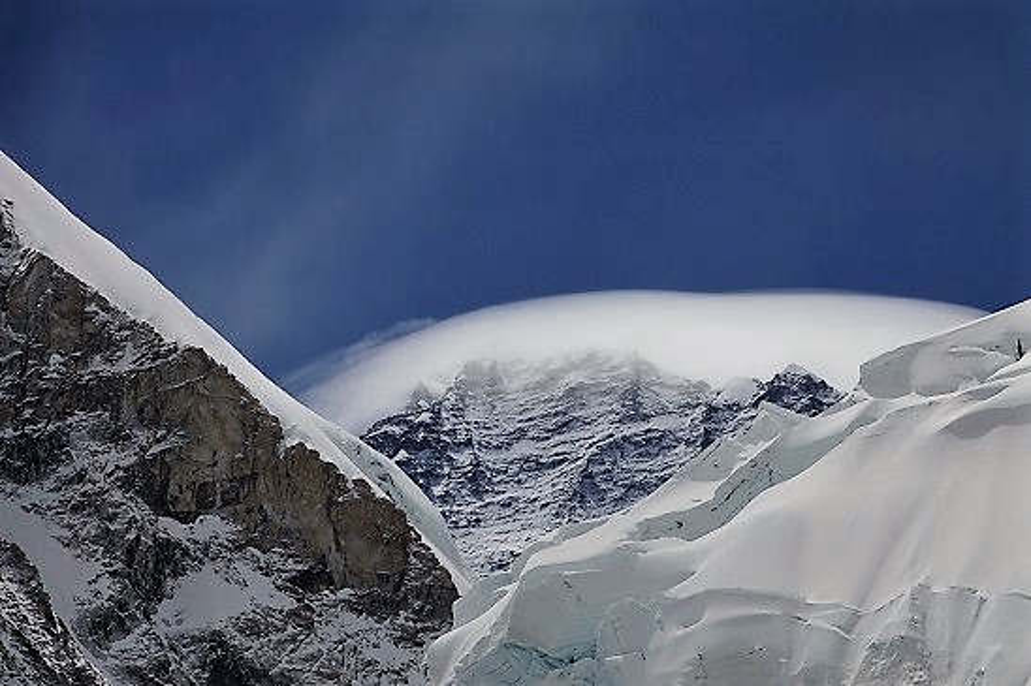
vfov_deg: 4.4
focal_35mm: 310
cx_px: 516
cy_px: 343
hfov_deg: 6.6
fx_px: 8875
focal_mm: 113.69
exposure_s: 1/1250
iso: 100
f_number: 8
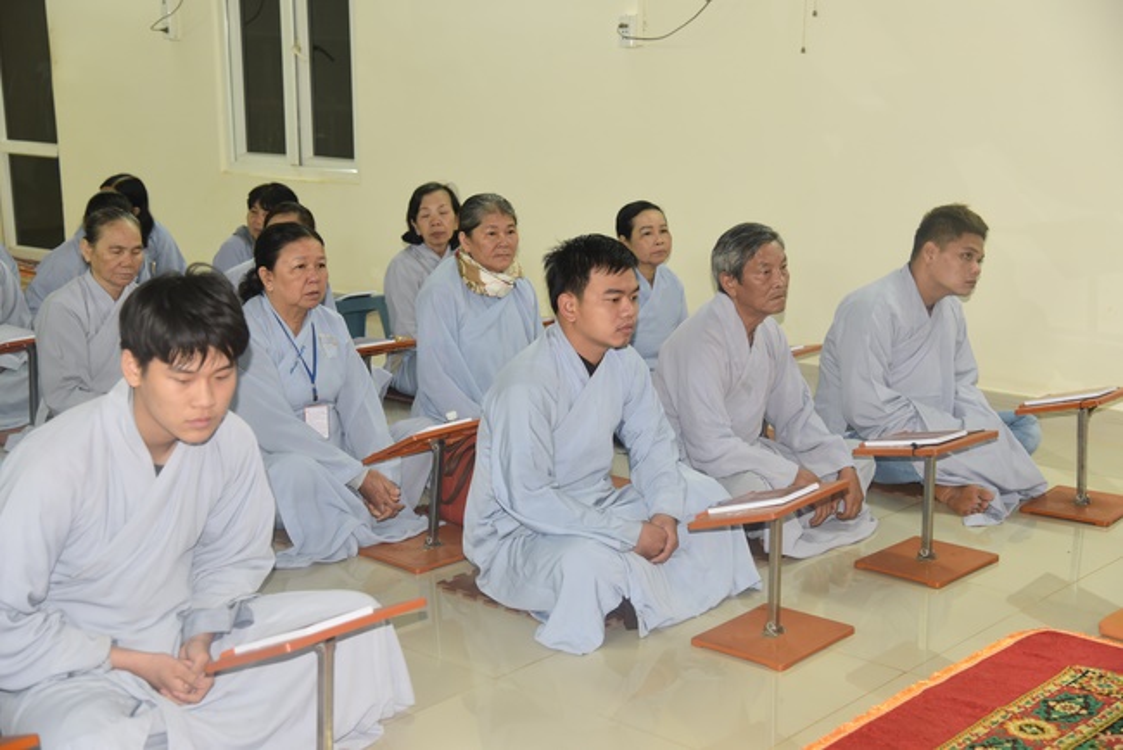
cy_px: 375
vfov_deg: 27.0
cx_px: 562
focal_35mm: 50
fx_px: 1560
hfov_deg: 39.6
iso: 1250
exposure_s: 1/60
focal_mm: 50
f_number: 4
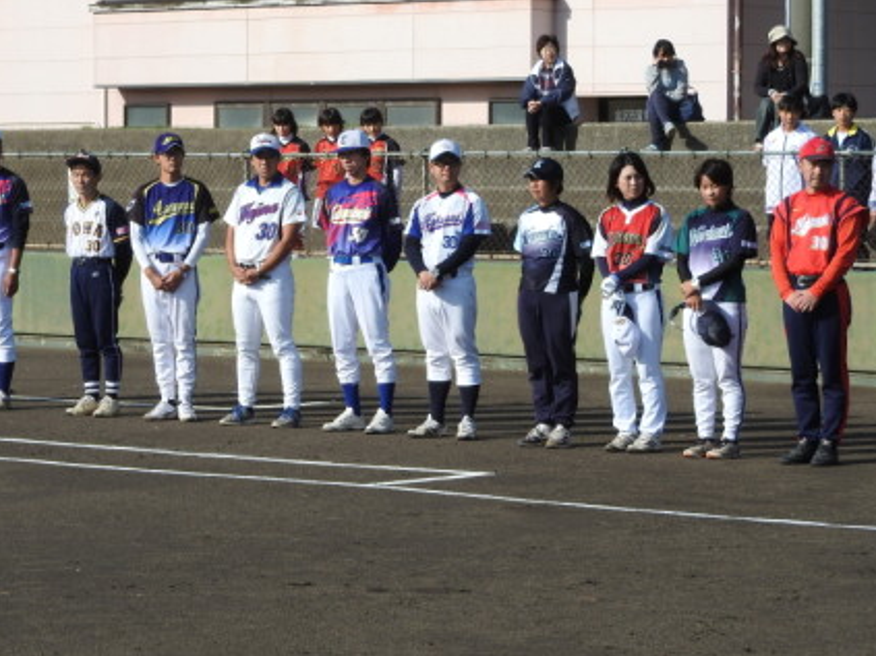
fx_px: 3770
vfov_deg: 10.0
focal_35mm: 149
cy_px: 315
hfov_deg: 13.2
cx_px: 352
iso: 100
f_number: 4.8
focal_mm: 18.8
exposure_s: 1/800
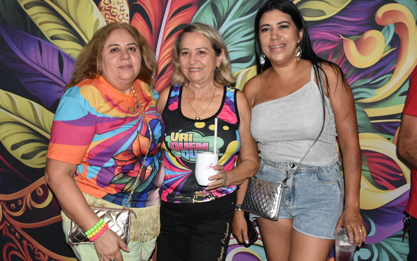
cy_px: 139
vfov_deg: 30.8
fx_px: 473
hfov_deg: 47.6
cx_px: 201
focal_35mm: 42
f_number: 5.6
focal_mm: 23
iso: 1600
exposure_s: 1/100
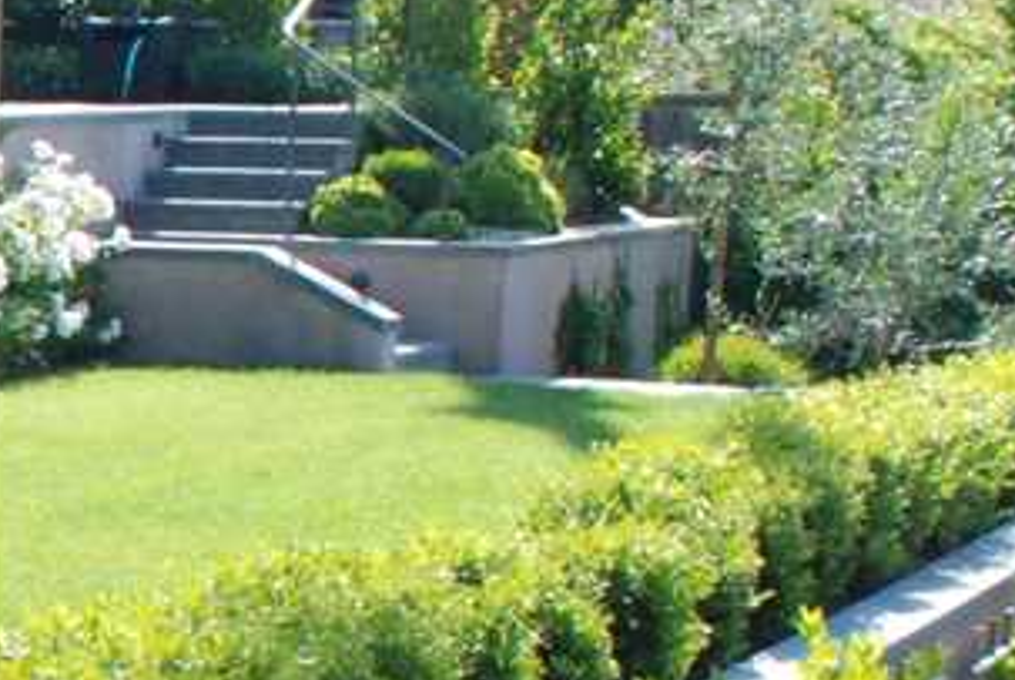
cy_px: 727
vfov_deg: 10.2
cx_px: -1005
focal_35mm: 133
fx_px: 3755
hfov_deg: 13.3
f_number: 9
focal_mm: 18
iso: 800
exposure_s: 1/320
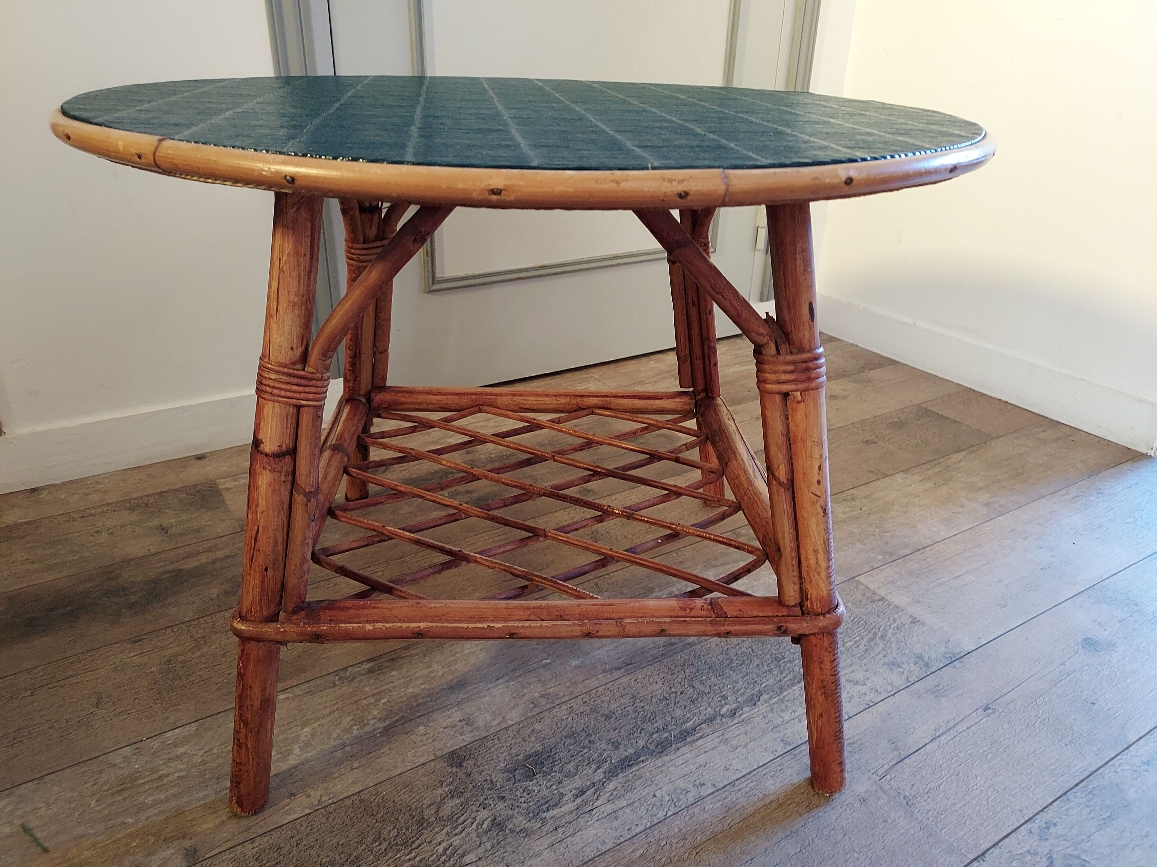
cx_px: 578
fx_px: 802
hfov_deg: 71.6
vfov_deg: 56.8
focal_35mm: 24
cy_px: 434
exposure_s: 1/33
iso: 500
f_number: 1.8
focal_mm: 4.6
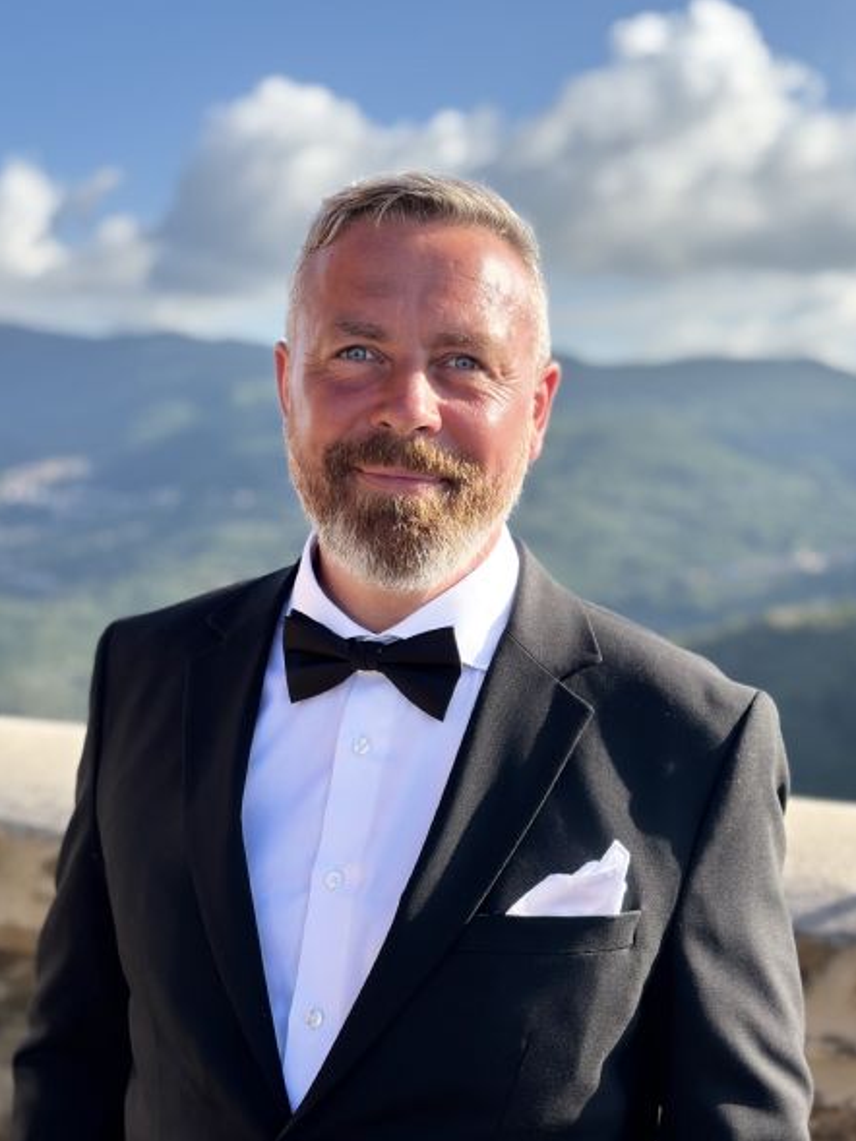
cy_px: 575
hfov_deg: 27.5
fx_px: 1747
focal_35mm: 53
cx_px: 430
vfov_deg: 36.2
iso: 40
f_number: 1.6
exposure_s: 1/1233
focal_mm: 5.96
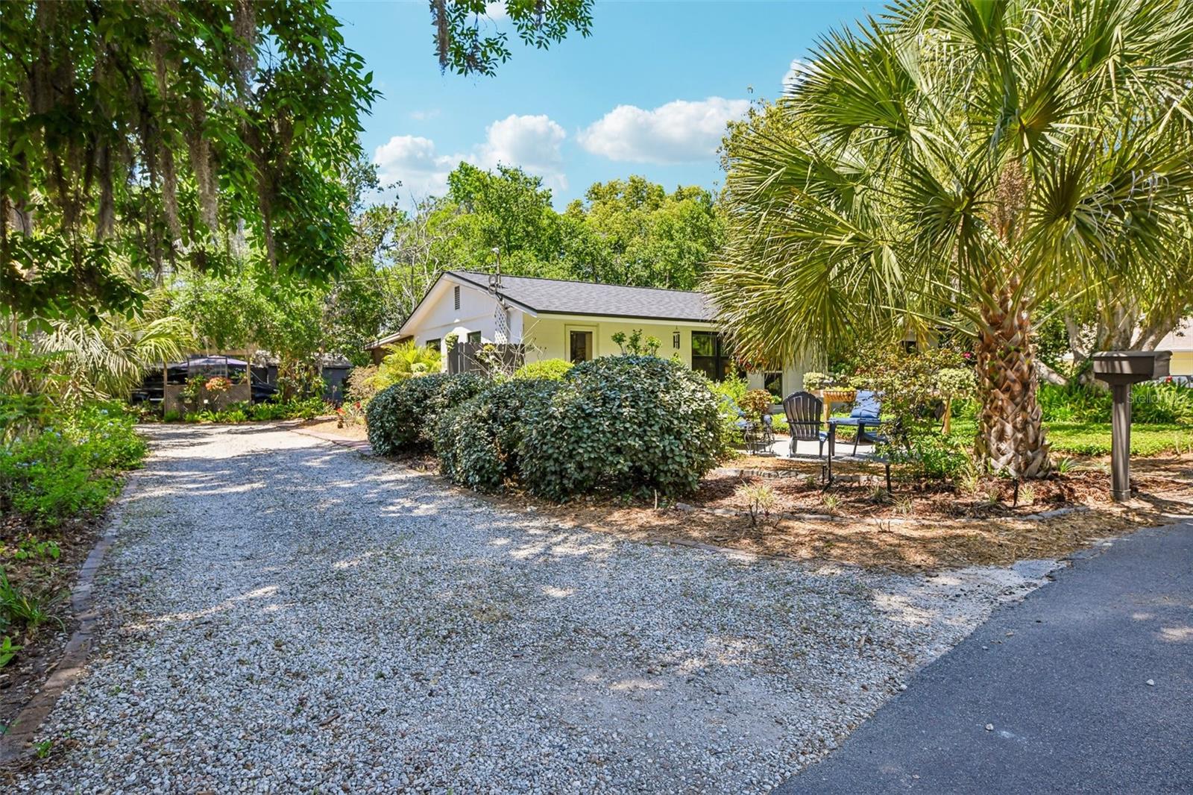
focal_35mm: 21
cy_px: 398
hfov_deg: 81.2
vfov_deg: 59.5
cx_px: 596
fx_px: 696
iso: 400
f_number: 8
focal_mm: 21
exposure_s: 1/250
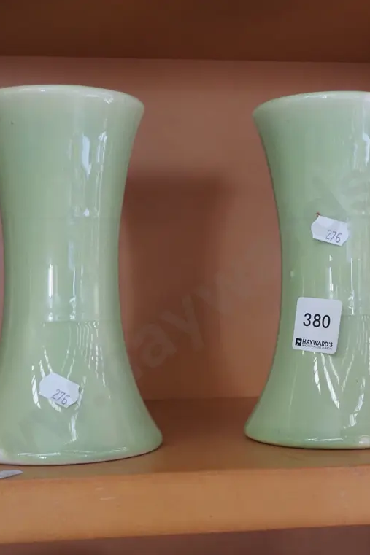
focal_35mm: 56
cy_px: 279
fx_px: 864
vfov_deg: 35.6
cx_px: 239
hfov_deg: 24.1
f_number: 5.6
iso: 3200
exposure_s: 1/125
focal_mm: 20
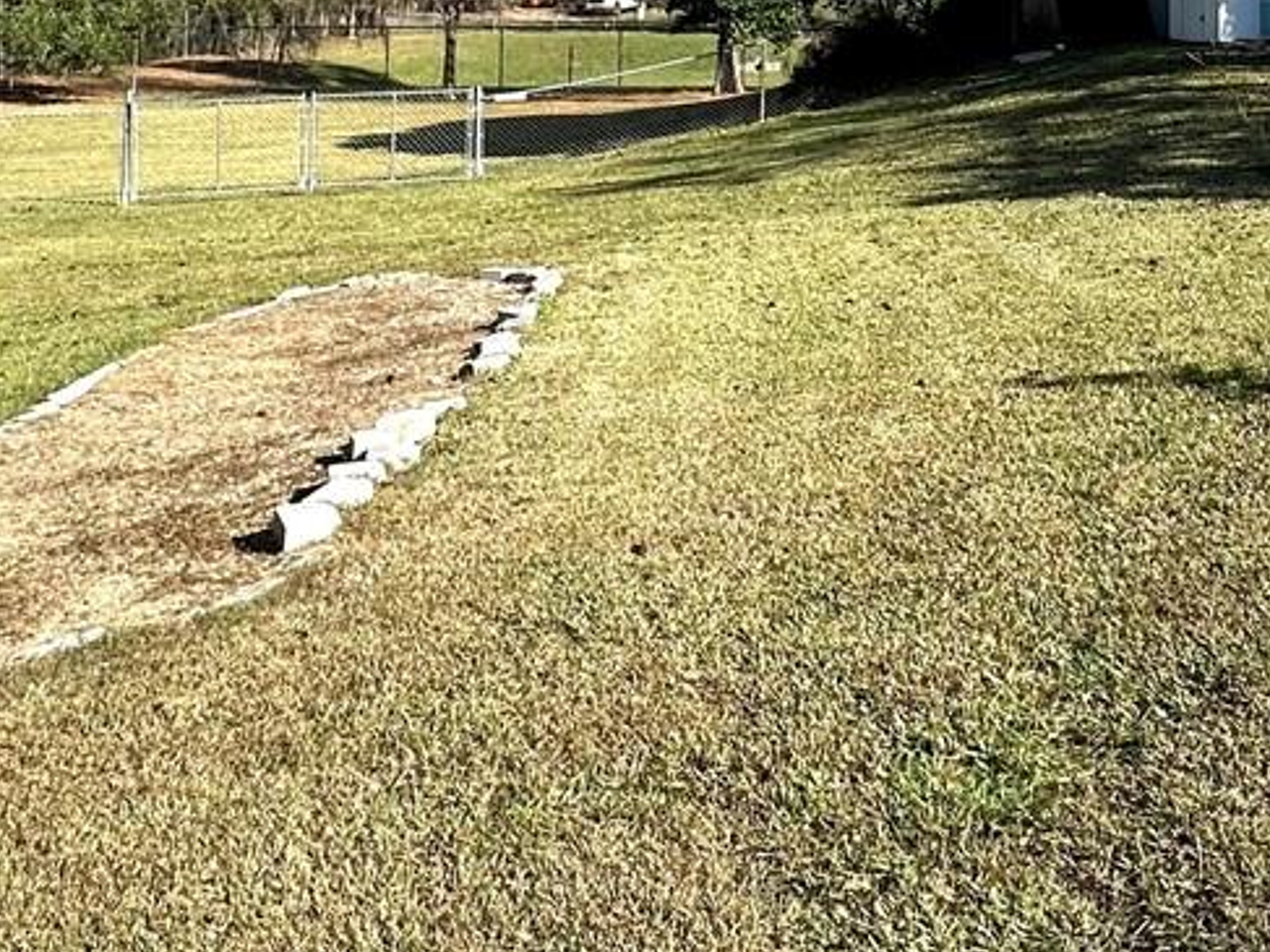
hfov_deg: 39.4
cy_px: -154
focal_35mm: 46
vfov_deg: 28.0
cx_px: 1041
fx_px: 1687
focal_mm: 2.22
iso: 50
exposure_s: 1/1159
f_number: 2.2
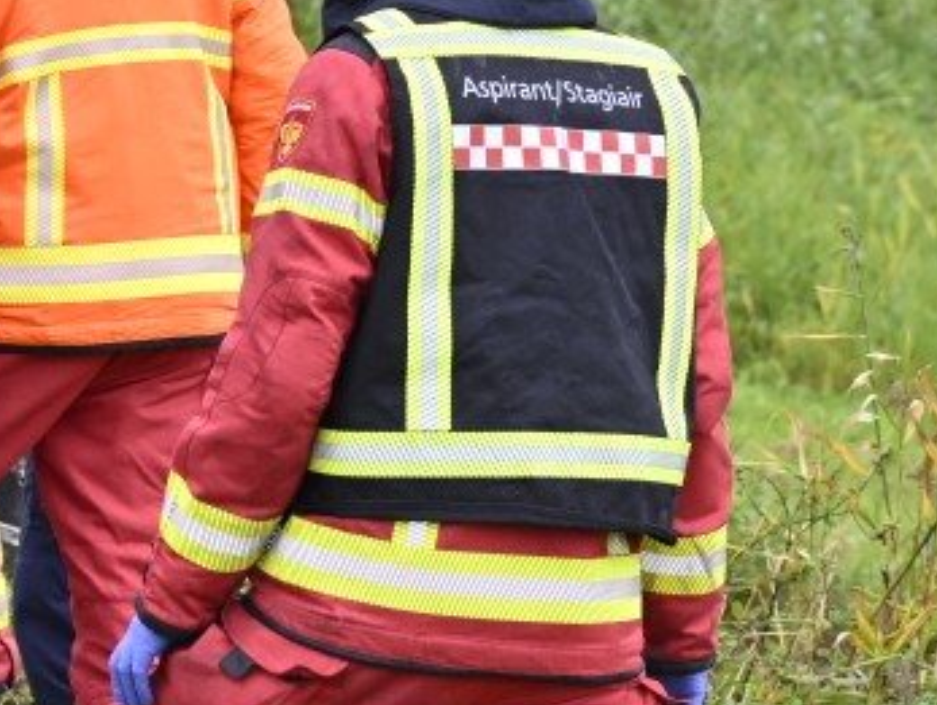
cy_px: -32
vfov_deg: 2.8
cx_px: -356
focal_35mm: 538
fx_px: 14578
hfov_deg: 3.7
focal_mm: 120
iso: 400
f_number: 5.6
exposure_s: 1/200
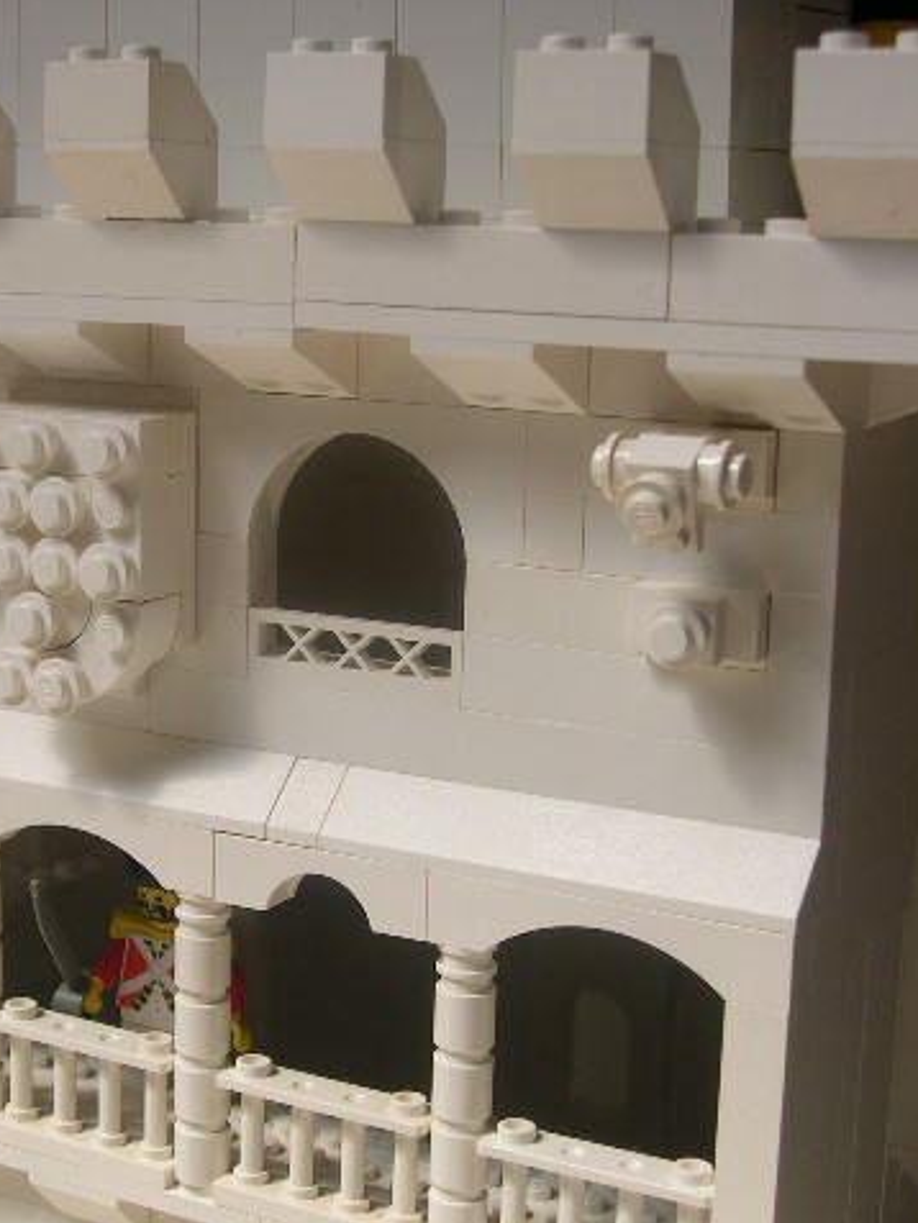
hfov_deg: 22.9
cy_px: 610
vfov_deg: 30.7
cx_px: 164
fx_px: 2227
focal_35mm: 63
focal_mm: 10.1
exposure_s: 1/387
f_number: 3.1
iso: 100
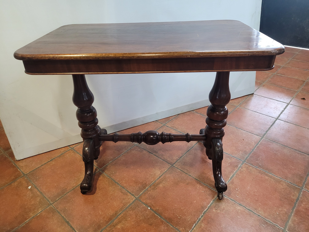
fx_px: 232
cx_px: 154
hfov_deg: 67.3
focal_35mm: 26
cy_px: 116
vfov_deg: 53.1
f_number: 1.8
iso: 400
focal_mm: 5.4
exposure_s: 1/50
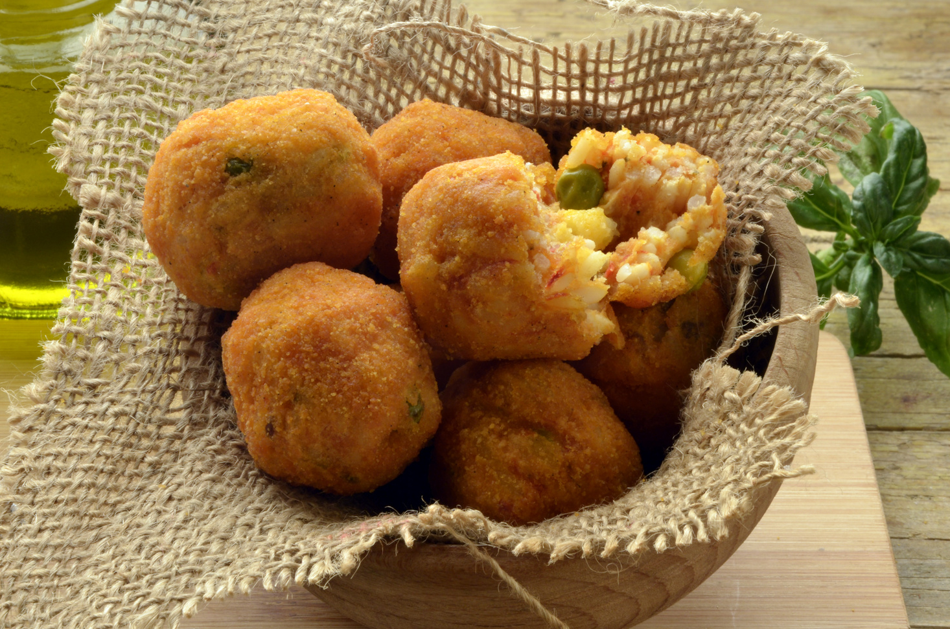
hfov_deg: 13.2
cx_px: 439
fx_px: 4108
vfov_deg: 8.8
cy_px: 310
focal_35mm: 156
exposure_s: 2
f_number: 25
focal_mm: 90
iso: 200
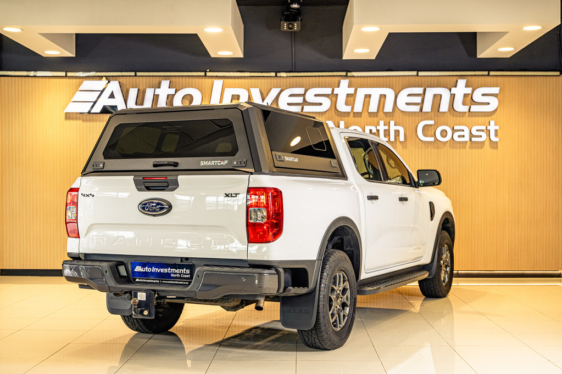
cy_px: 187
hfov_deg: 39.6
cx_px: 281
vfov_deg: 27.0
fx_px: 780
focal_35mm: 50
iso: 800
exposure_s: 1/125
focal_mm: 50
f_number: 4.5
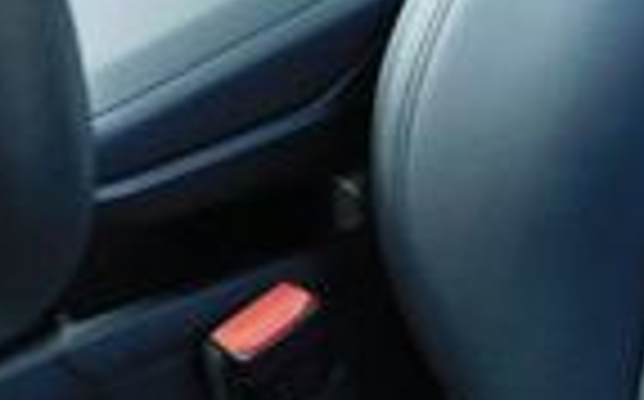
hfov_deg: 15.7
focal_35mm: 133
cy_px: -440
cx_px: 329
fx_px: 2332
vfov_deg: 9.1
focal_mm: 5
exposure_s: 1/50
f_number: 3.5
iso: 125
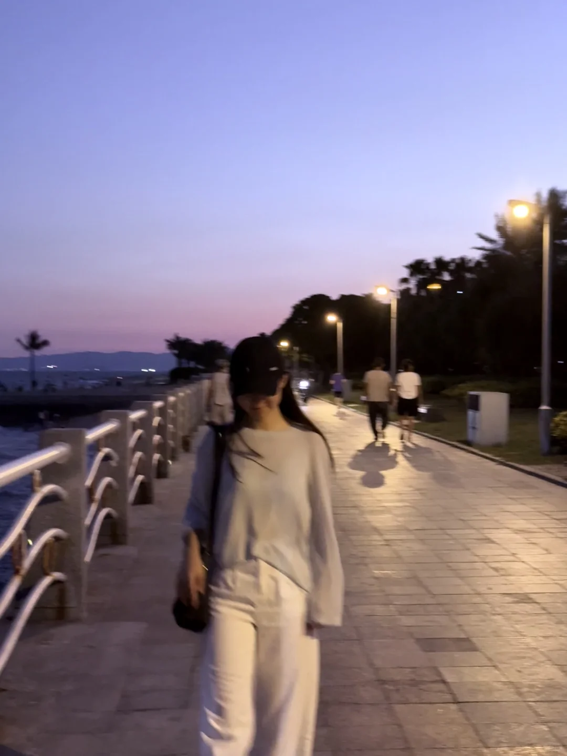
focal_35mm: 48
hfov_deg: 30.3
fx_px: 1048
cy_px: 378
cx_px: 284
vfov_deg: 39.7
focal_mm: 6.76
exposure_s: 1/22
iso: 800
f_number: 1.78
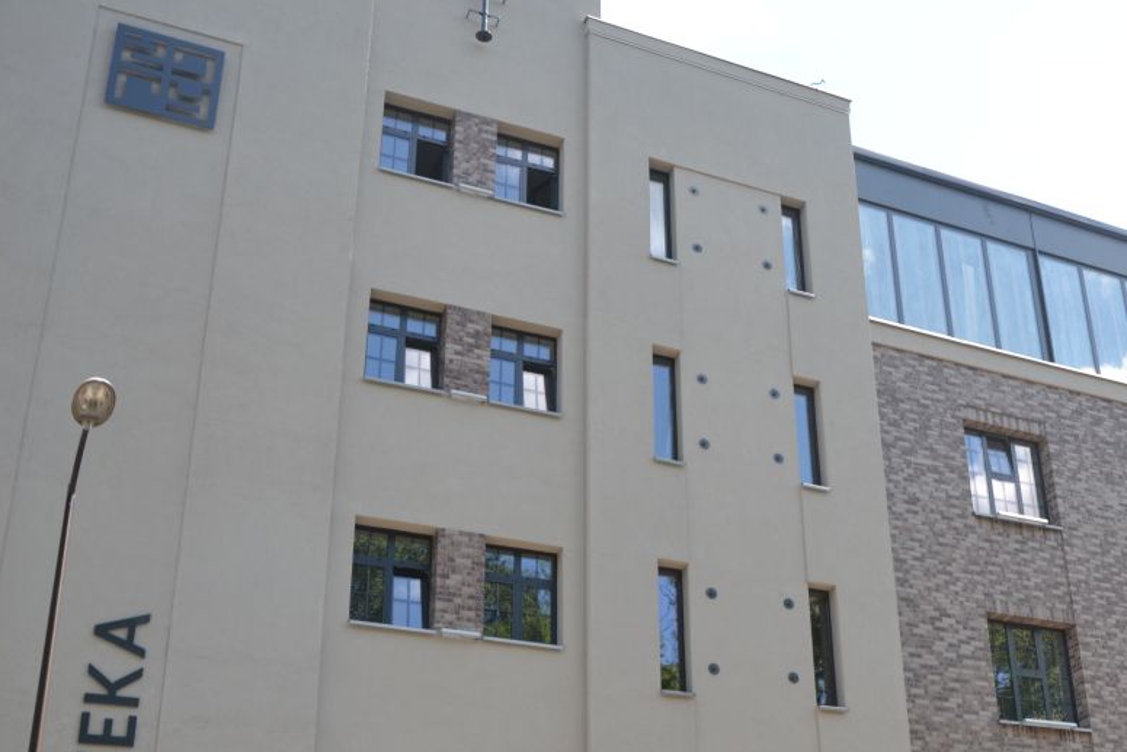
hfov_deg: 39.3
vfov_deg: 27.3
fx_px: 1527
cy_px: 547
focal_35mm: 49
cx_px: 859
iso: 100
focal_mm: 21
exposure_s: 1/200
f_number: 5.6
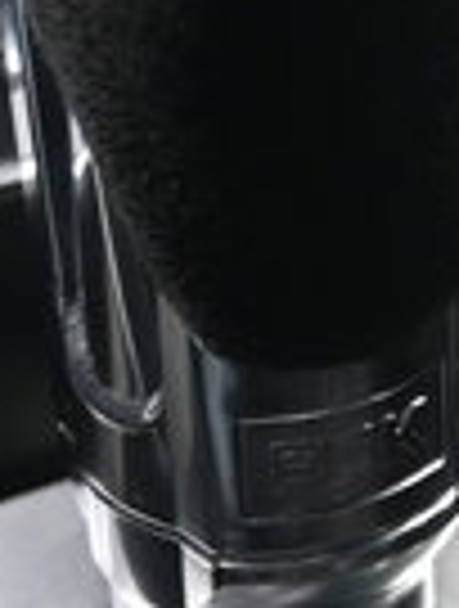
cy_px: 549
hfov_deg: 8.1
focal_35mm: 184
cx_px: 328
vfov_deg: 10.7
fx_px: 3239
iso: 2200
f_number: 4
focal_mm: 22.5
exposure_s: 1/125
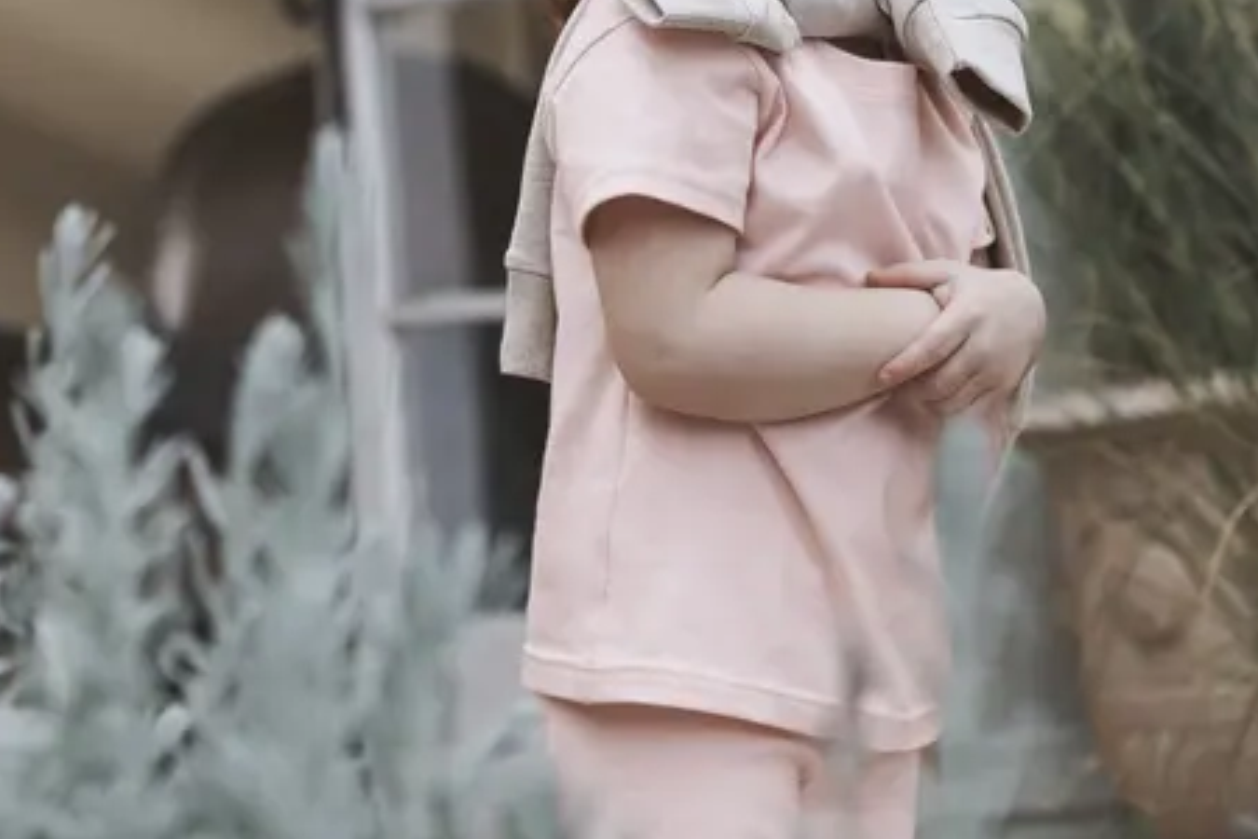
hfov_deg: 15.3
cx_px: 299
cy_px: 215
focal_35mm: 133
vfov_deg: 10.3
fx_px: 4647
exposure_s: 1/250
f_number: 4.5
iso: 250
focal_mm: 78
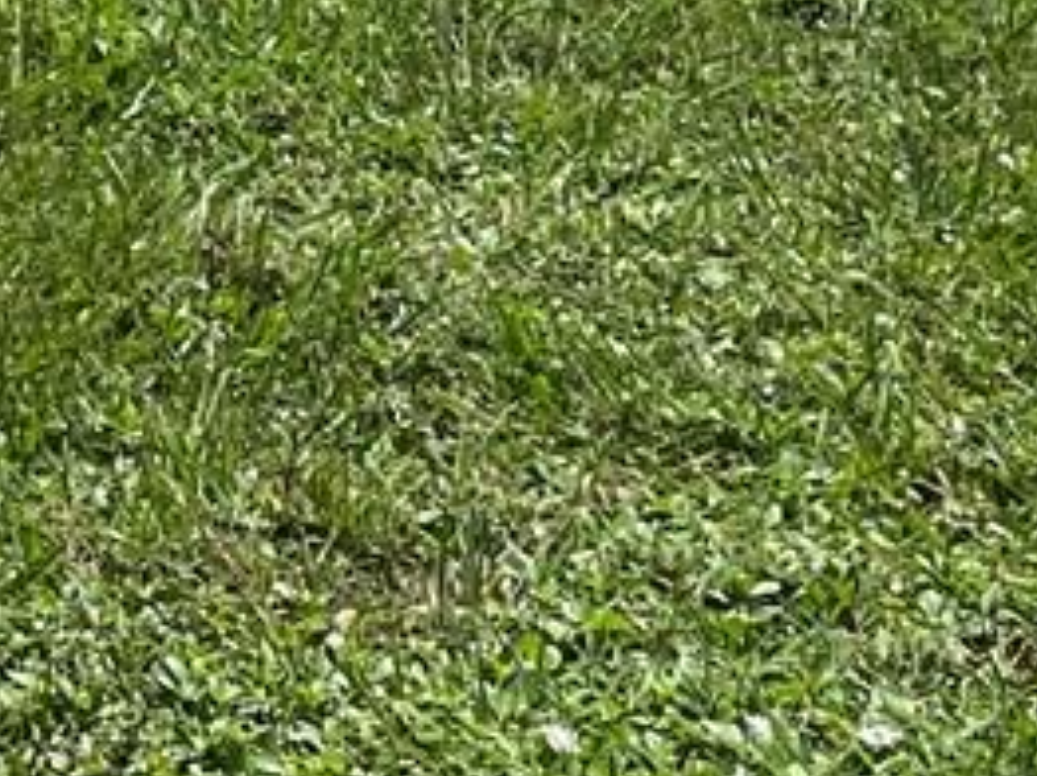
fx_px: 4759
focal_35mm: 159
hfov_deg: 10.5
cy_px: -1053
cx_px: -1544
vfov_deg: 8.5
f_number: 1.6
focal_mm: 4.2
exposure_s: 1/4651
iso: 32
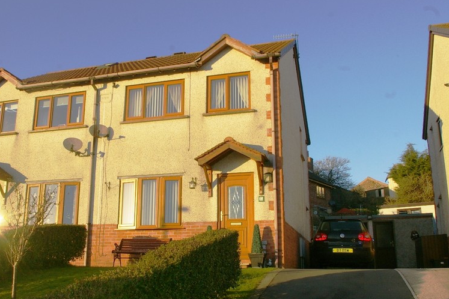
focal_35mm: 37
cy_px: 150
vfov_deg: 35.9
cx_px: 194
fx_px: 461
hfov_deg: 51.7
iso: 200
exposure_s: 1/180
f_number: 11
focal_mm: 18
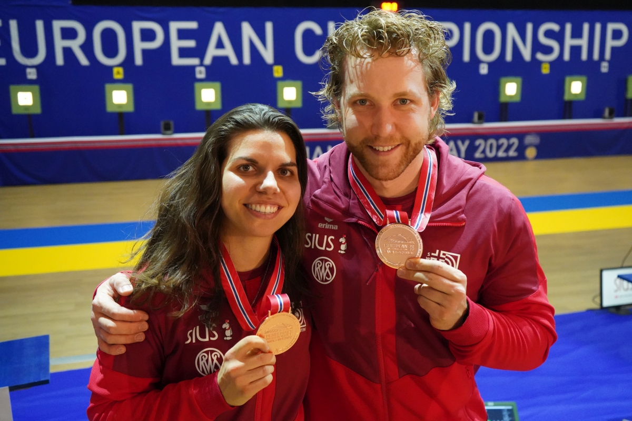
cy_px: 210
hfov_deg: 53.1
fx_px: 632
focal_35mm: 36
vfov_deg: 36.9
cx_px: 316
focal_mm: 36
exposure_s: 1/320
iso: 12800
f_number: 4.5
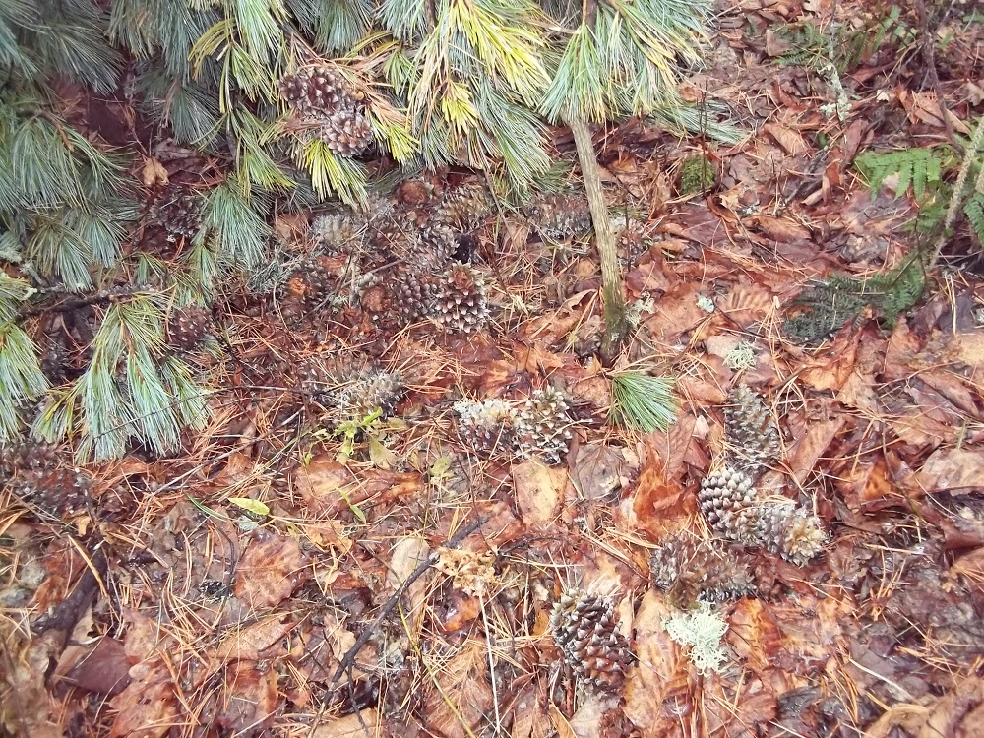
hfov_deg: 56.8
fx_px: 910
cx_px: 492
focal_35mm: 32
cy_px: 369
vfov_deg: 44.2
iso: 320
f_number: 2.9
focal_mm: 5.7
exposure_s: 1/30
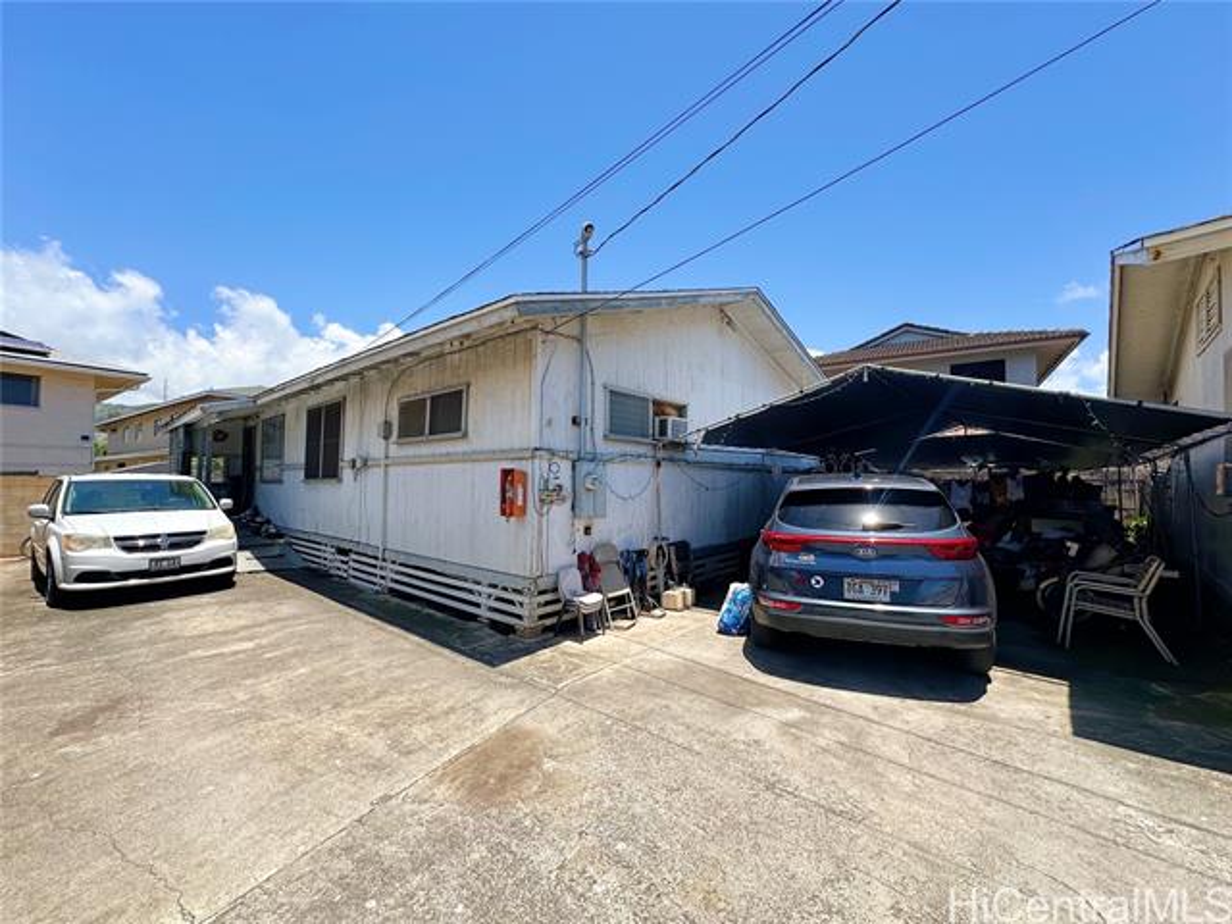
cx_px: 616
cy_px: 462
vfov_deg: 85.7
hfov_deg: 102.1
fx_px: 498
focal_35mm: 14
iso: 50
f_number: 2.2
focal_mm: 2.22
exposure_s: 1/1125
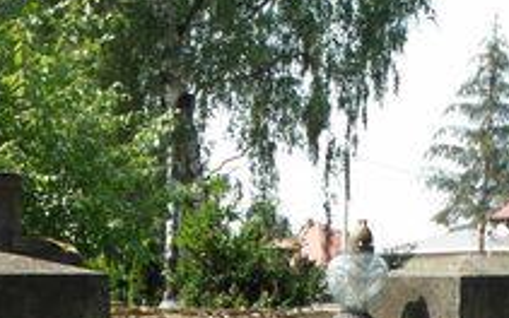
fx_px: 1068
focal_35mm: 77
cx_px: 99
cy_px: 547
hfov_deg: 26.3
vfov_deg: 15.0
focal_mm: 5.2
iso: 80
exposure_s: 1/180
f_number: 3.9
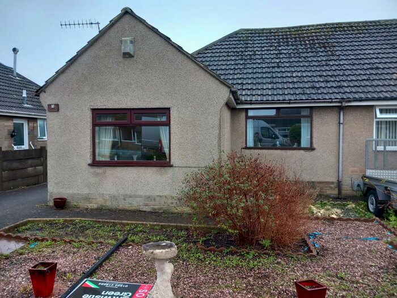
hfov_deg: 65.3
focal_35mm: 27
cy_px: 149
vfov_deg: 51.4
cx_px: 198
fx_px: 310
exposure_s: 1/50
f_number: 1.8
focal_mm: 4
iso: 25
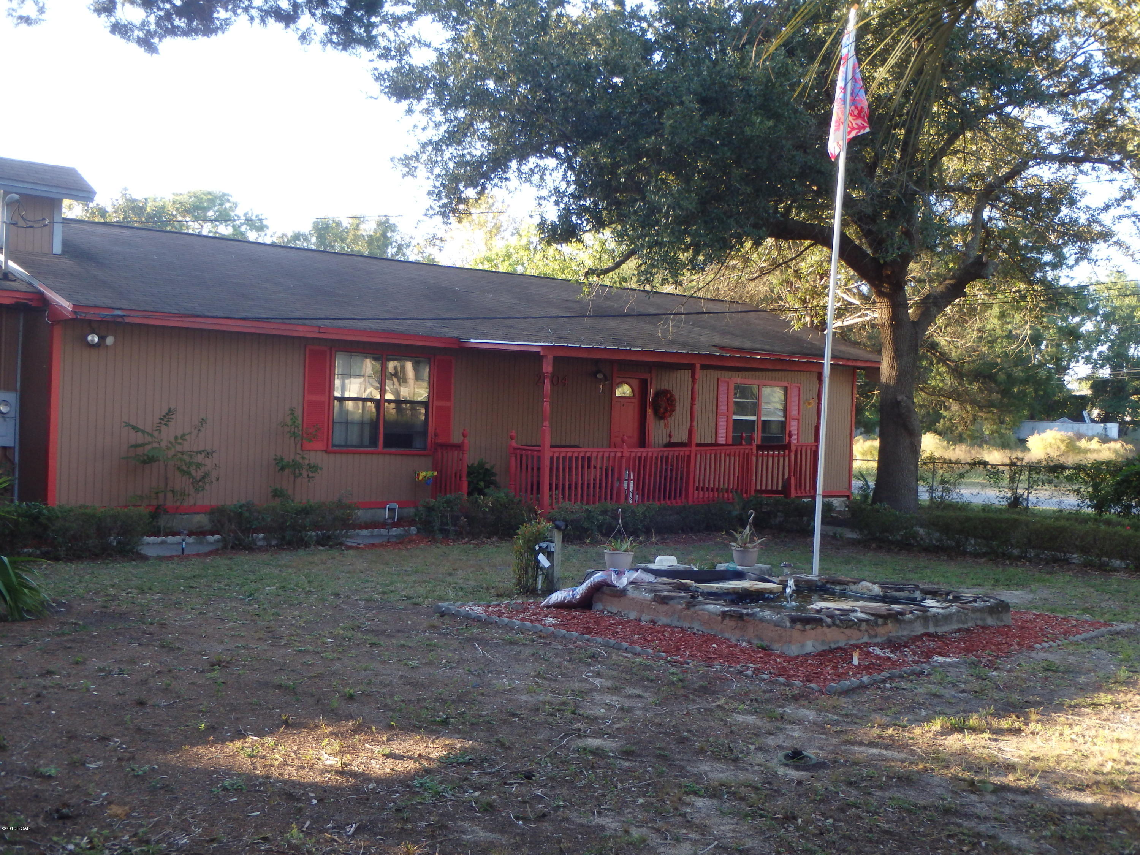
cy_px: 428
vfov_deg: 36.0
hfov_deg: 46.8
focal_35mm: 40
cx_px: 570
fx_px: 1317
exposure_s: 1/80
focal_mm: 7.3
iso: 200
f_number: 4.7
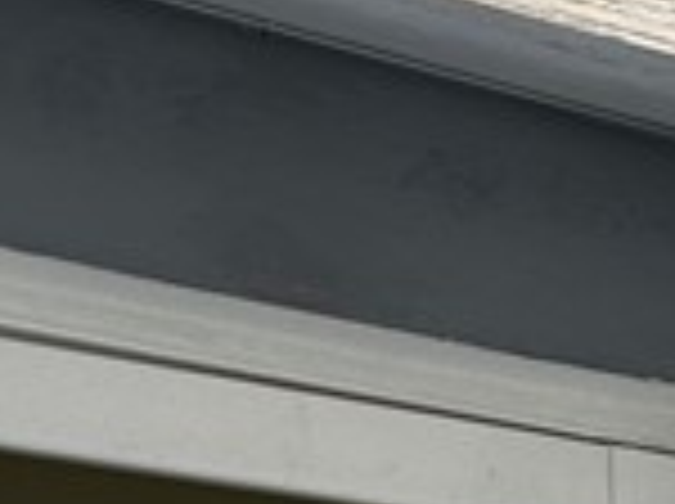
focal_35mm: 164
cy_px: 1282
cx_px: 1760
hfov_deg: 10.1
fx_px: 3193
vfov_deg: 8.2
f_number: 1.78
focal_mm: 6.86
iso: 80
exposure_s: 1/3247
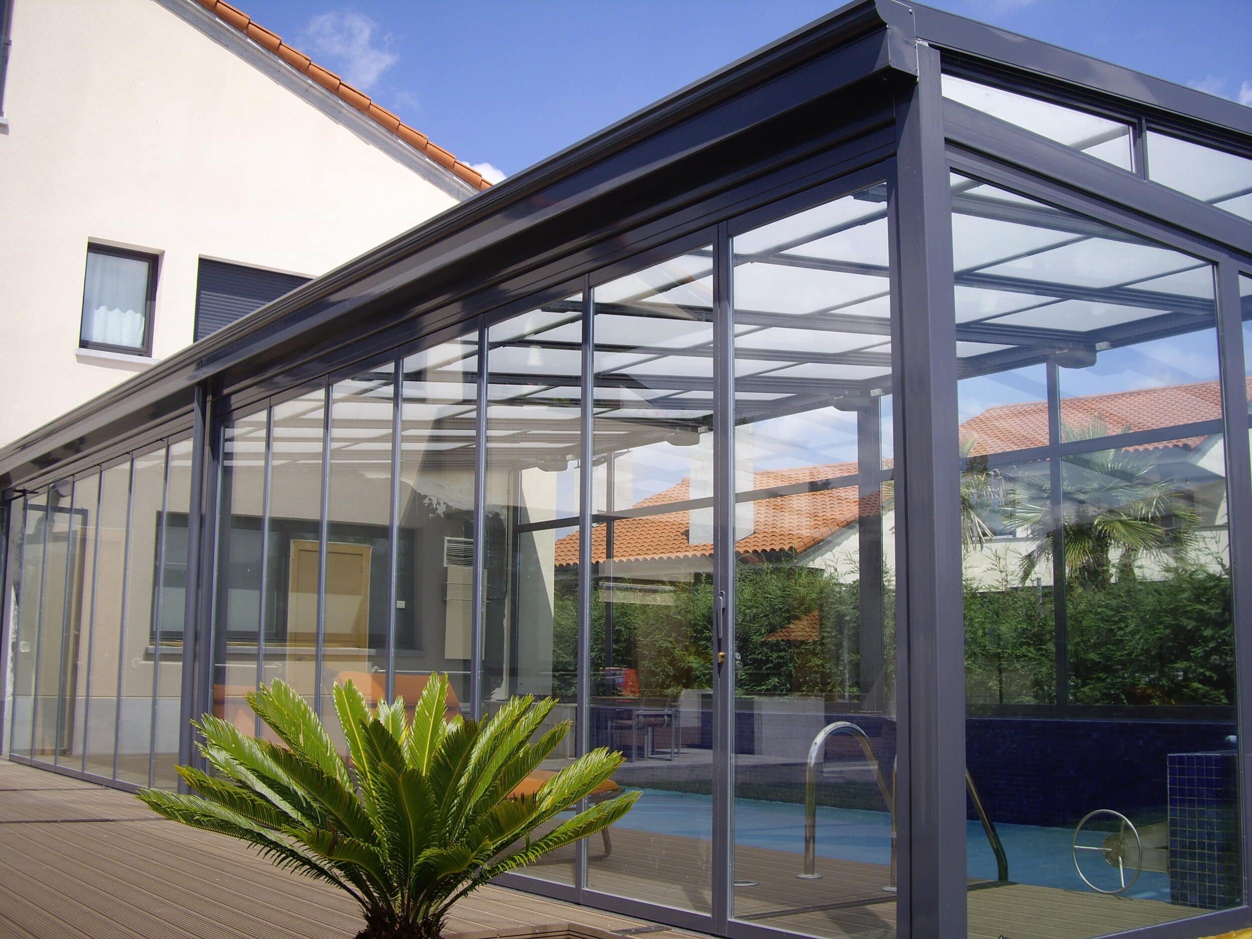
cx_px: 626
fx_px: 1374
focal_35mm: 38
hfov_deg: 49.0
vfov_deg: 37.7
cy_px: 470
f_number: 8
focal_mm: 7.9
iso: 64
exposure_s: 1/125
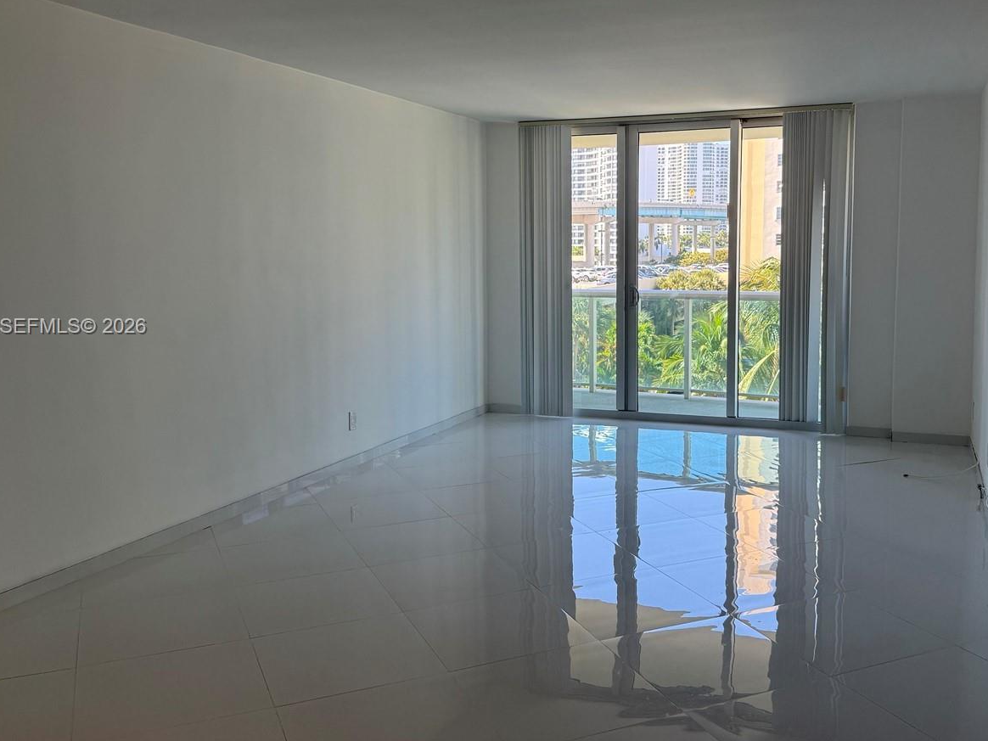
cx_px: 561
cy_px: 328
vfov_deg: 42.9
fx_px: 942
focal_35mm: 33
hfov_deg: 55.2
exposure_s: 1/504
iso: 100
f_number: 1.78
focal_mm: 6.76
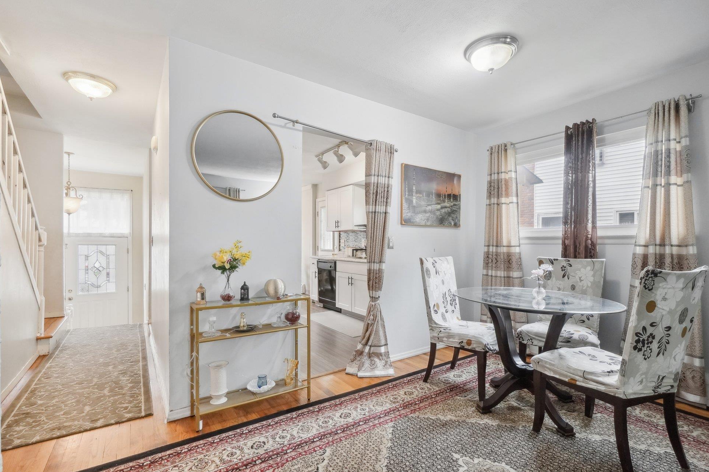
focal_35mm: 16
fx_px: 315
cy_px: 250
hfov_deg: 96.7
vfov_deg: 73.7
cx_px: 366
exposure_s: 1/30
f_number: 8
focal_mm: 10
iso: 1250
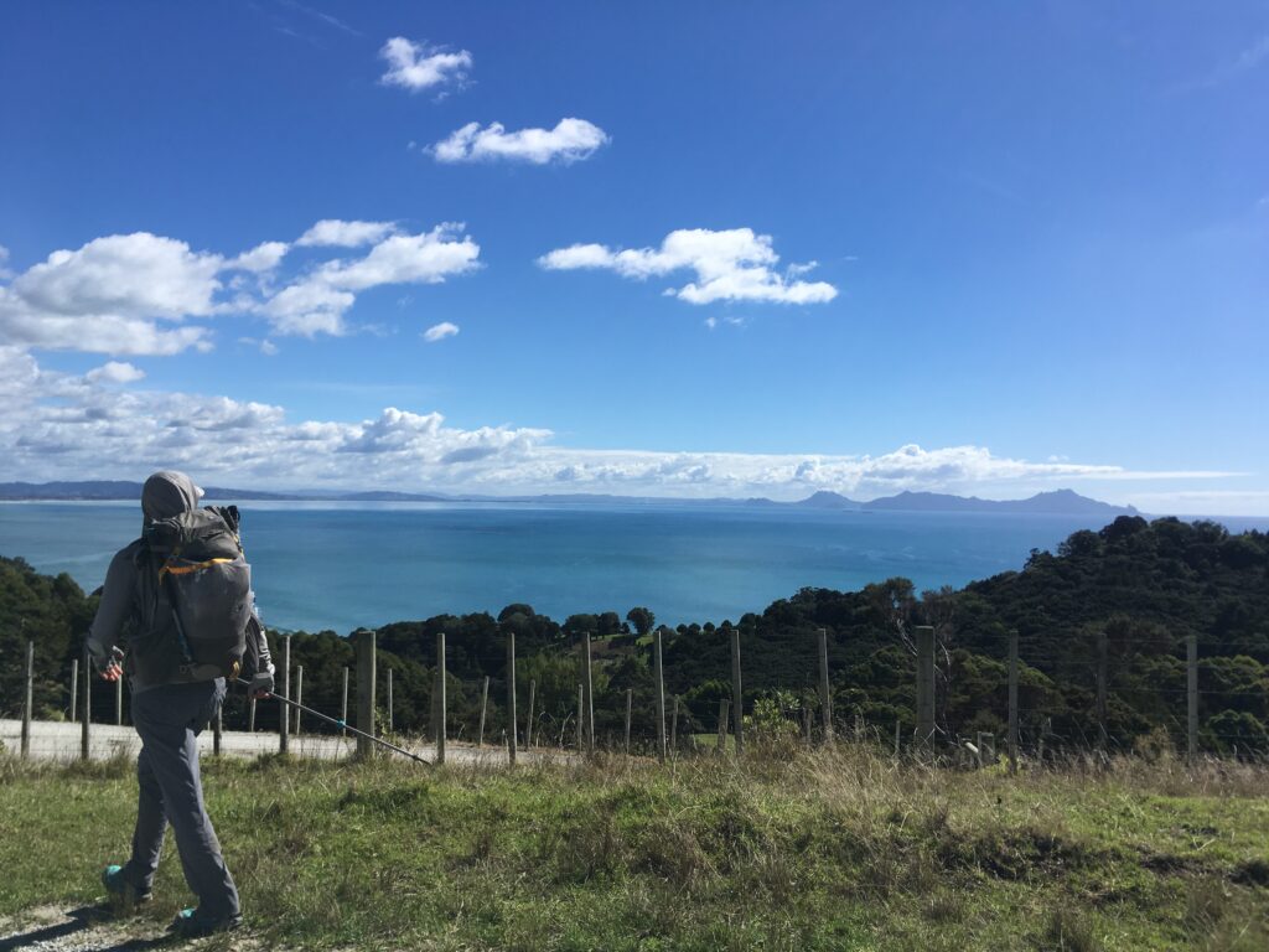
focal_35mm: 29
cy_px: 476
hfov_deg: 61.7
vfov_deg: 48.2
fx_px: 1063
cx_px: 634
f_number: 2.2
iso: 25
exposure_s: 1/2849
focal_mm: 4.15
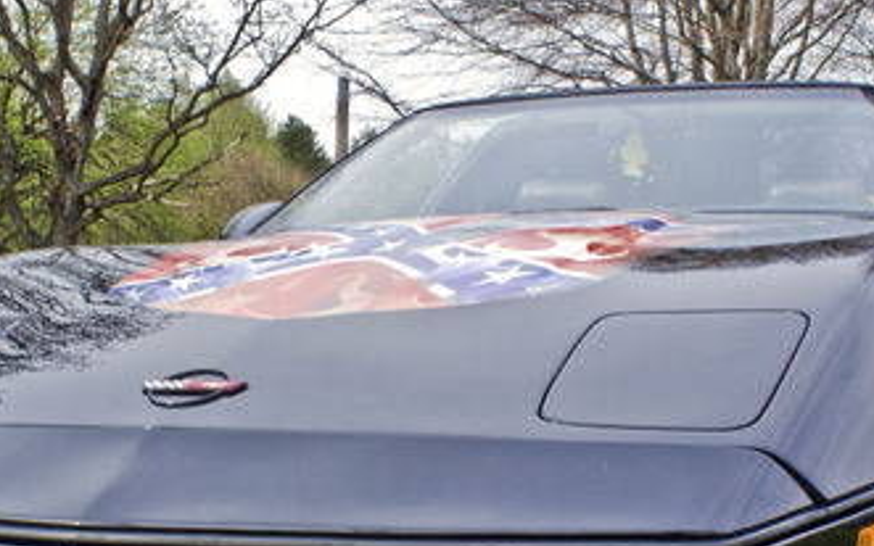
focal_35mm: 71
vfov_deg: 18.2
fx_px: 1691
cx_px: 375
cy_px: 430
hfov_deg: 28.9
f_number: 22
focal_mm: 24
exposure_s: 1/40
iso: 250
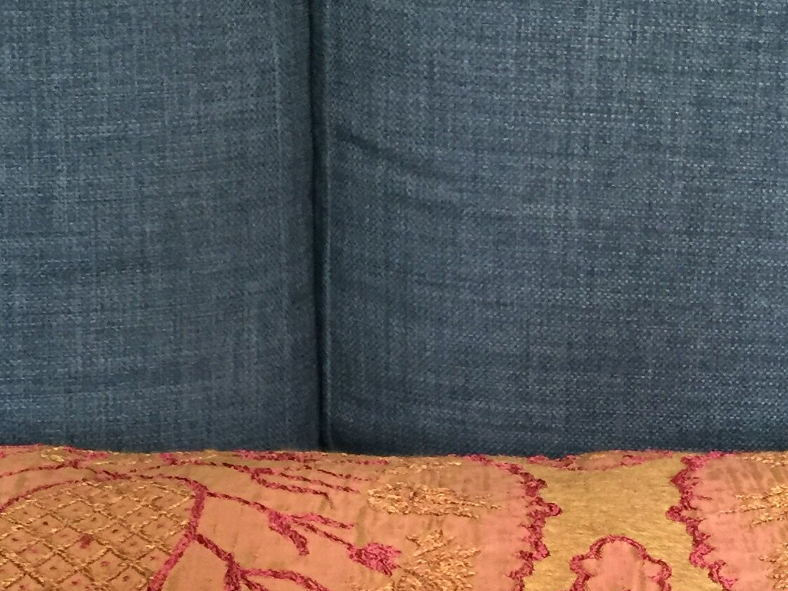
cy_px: 655
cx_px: 549
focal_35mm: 84
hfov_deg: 23.1
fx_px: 1912
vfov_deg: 17.0
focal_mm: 4.15
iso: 250
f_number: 2.2
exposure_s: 1/20
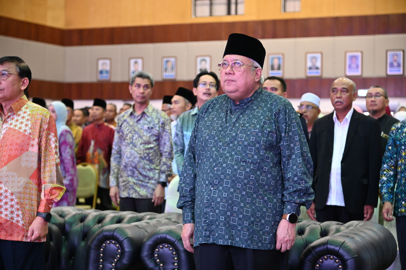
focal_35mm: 78
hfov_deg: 26.0
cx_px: 203
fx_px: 879
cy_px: 135
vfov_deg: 17.5
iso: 5000
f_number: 4
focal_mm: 78
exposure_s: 1/100
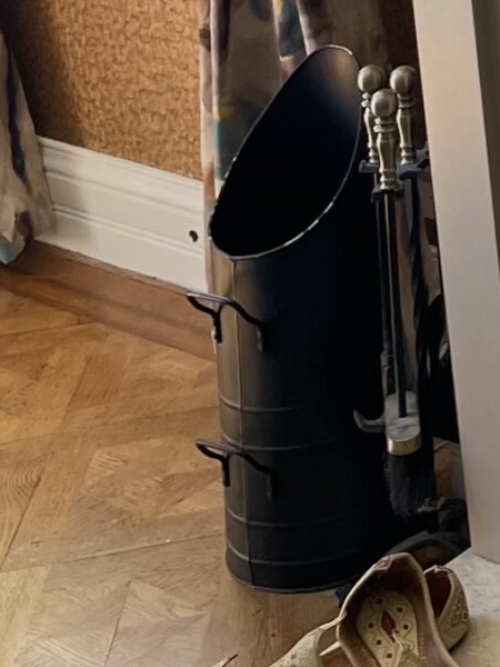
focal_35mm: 111
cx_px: 1029
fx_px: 2138
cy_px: -471
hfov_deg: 11.8
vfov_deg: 15.6
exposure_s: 1/121
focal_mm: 4.2
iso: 100
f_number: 1.6
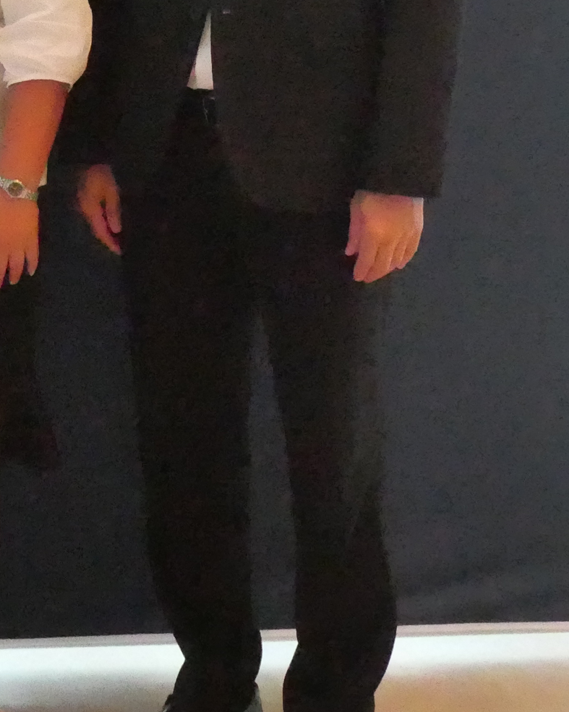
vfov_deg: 21.7
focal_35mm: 85
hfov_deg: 17.1
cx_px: -153
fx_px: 1790
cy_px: 7
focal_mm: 12
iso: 12800
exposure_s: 1/60
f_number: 6.3
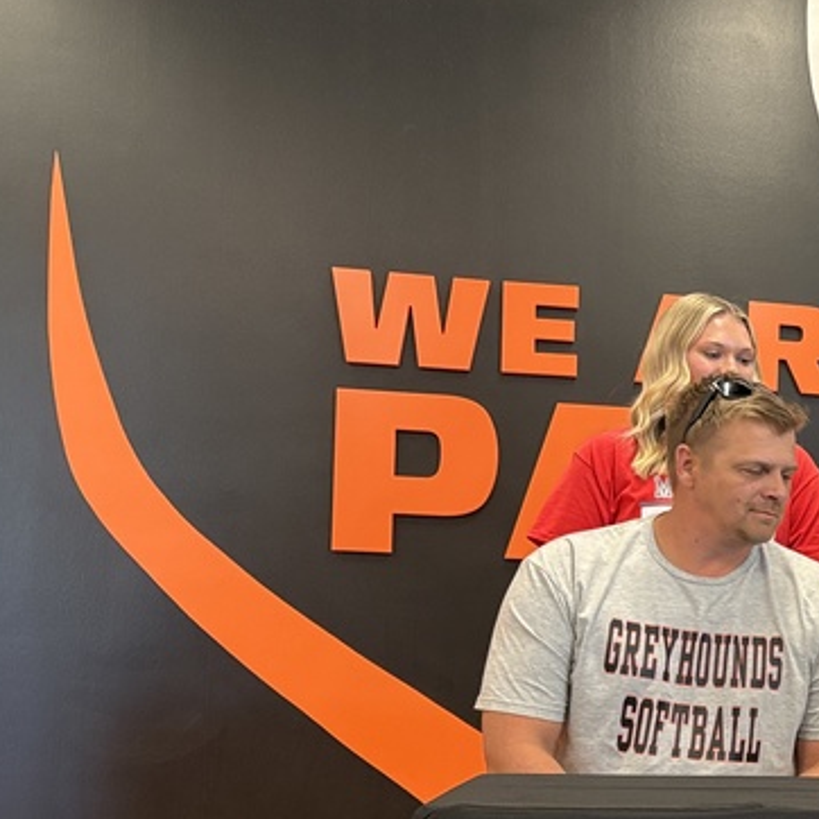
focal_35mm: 65
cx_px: 1143
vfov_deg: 26.0
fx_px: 1740
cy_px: 656
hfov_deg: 22.8
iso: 200
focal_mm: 5.96
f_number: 1.6
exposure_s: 1/60
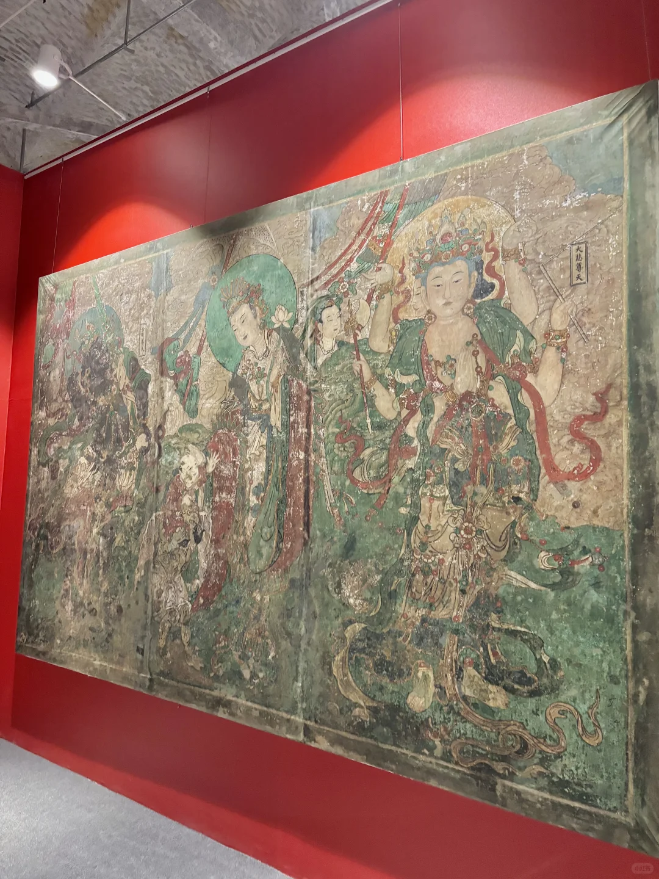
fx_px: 660
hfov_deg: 53.1
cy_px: 440
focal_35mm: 26
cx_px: 330
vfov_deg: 67.3
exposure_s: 1/33
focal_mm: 5.96
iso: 400
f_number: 1.6
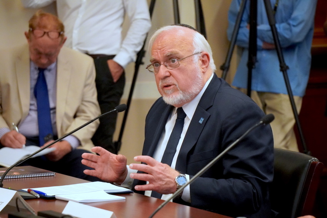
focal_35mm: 198
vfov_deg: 6.9
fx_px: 1798
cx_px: 164
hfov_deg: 10.4
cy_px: 109
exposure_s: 1/200
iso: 6400
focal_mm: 132
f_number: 5.6
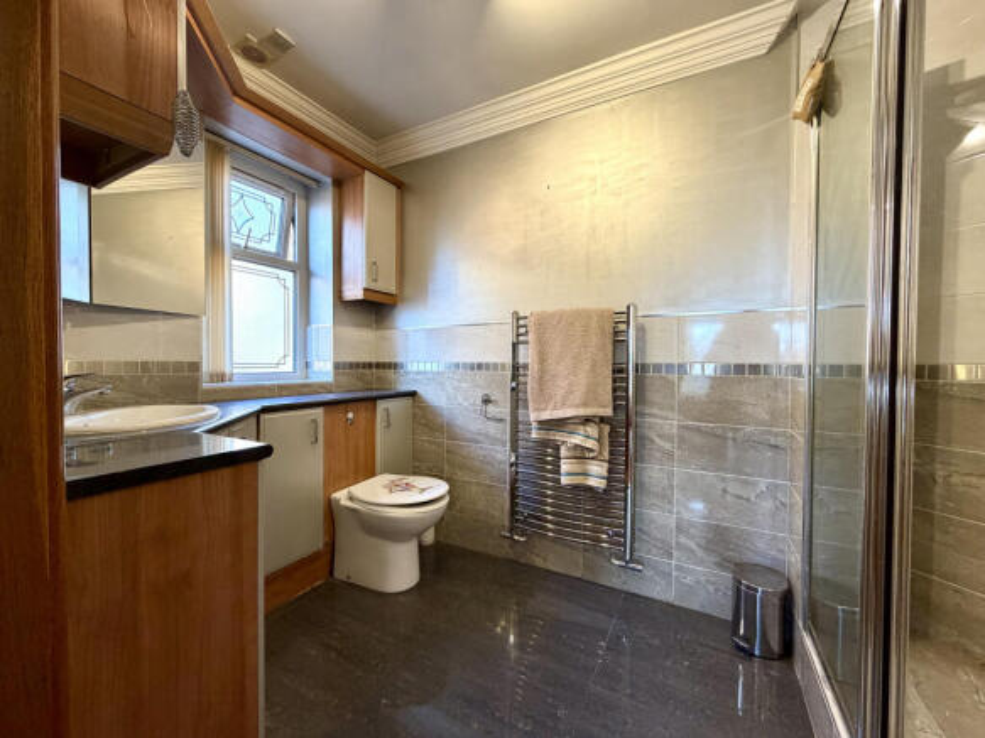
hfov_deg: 102.1
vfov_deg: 85.7
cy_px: 369
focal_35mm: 14
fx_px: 398
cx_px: 492
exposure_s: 1/100
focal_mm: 2.22
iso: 250
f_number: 2.2
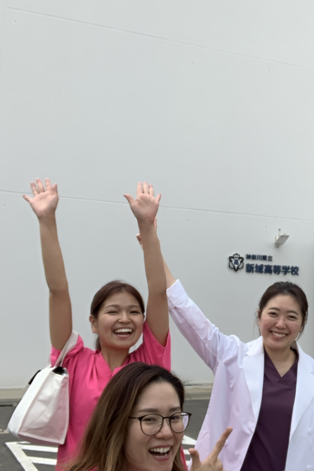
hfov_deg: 24.1
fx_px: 720
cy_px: 253
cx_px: 270
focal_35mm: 55
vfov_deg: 36.2
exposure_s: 1/265
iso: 16
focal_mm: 2.9
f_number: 2.2
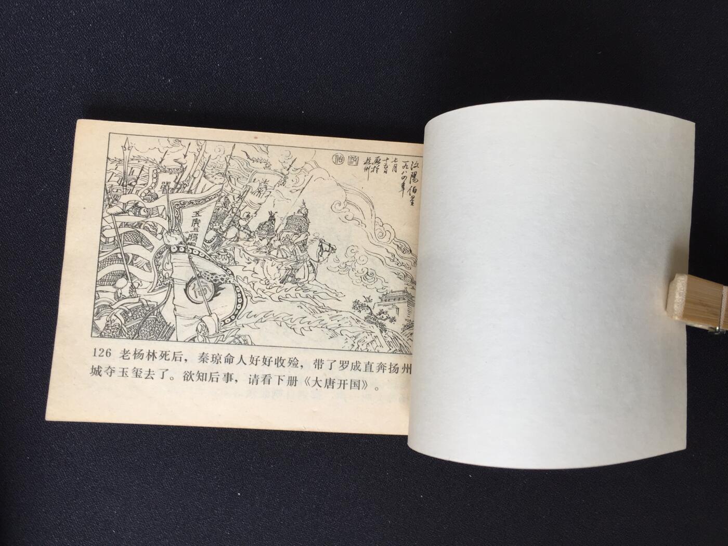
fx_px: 610
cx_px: 364
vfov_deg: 48.2
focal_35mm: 29
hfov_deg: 61.7
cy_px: 273
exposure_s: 1/50
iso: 32
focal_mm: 4.15
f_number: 2.2
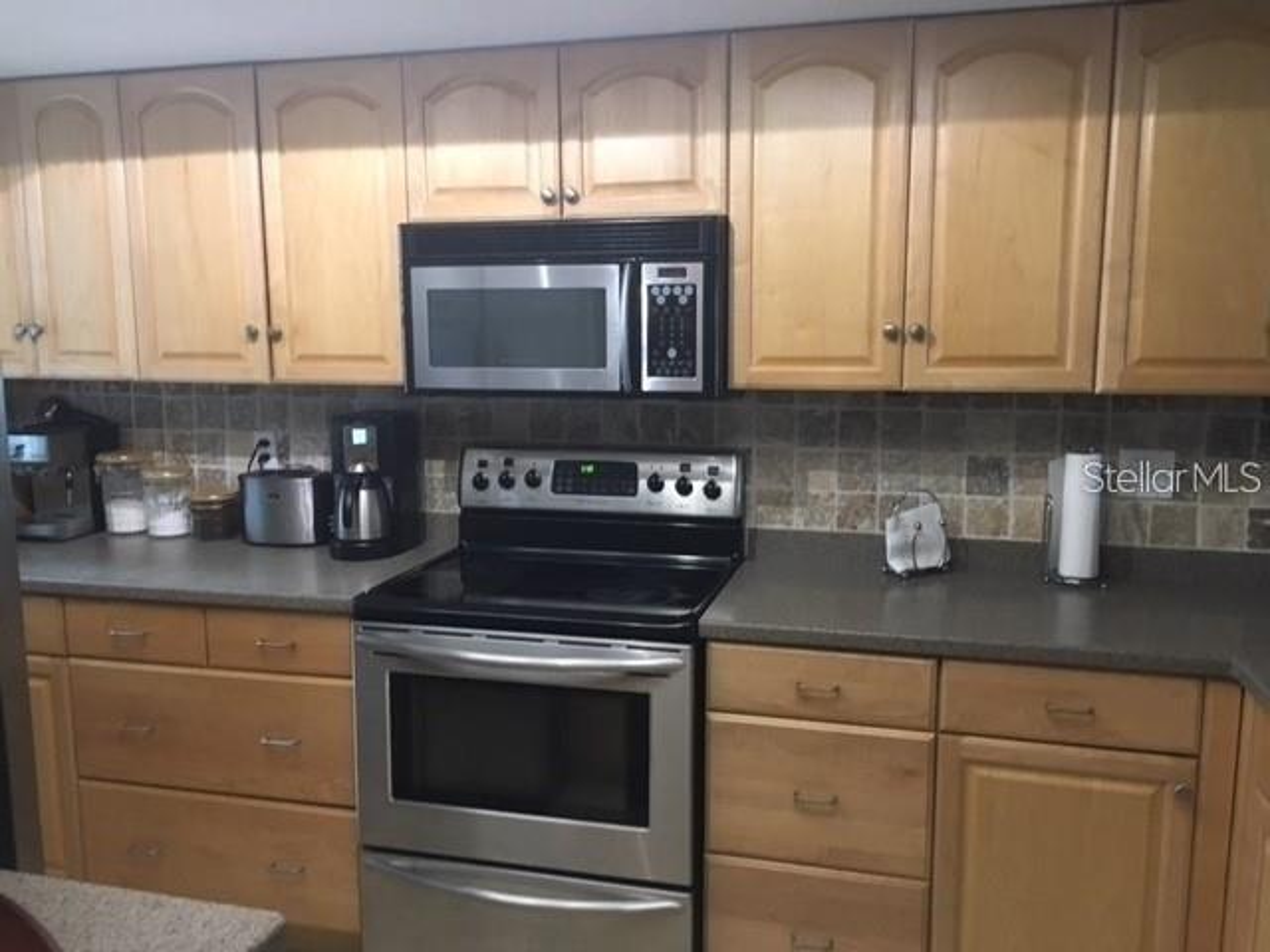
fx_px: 1064
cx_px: 635
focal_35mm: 29
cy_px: 476
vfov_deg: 48.2
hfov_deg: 61.7
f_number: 2.2
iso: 200
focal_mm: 4.15
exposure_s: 1/17
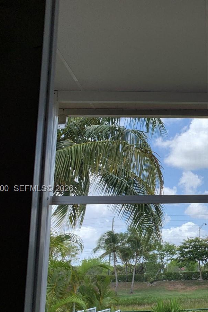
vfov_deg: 40.9
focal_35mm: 48
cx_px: 243
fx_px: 416
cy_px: 189
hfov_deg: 25.5
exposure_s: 1/919
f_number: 1.8
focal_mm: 4.25
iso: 25
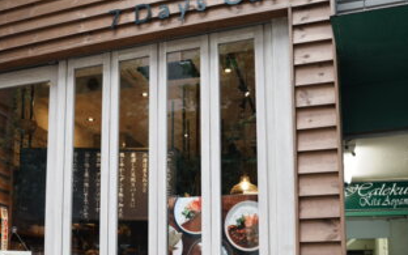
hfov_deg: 42.5
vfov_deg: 26.7
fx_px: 523
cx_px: 175
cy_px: 218
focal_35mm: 47
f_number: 2.8
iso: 100
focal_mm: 24
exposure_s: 1/40
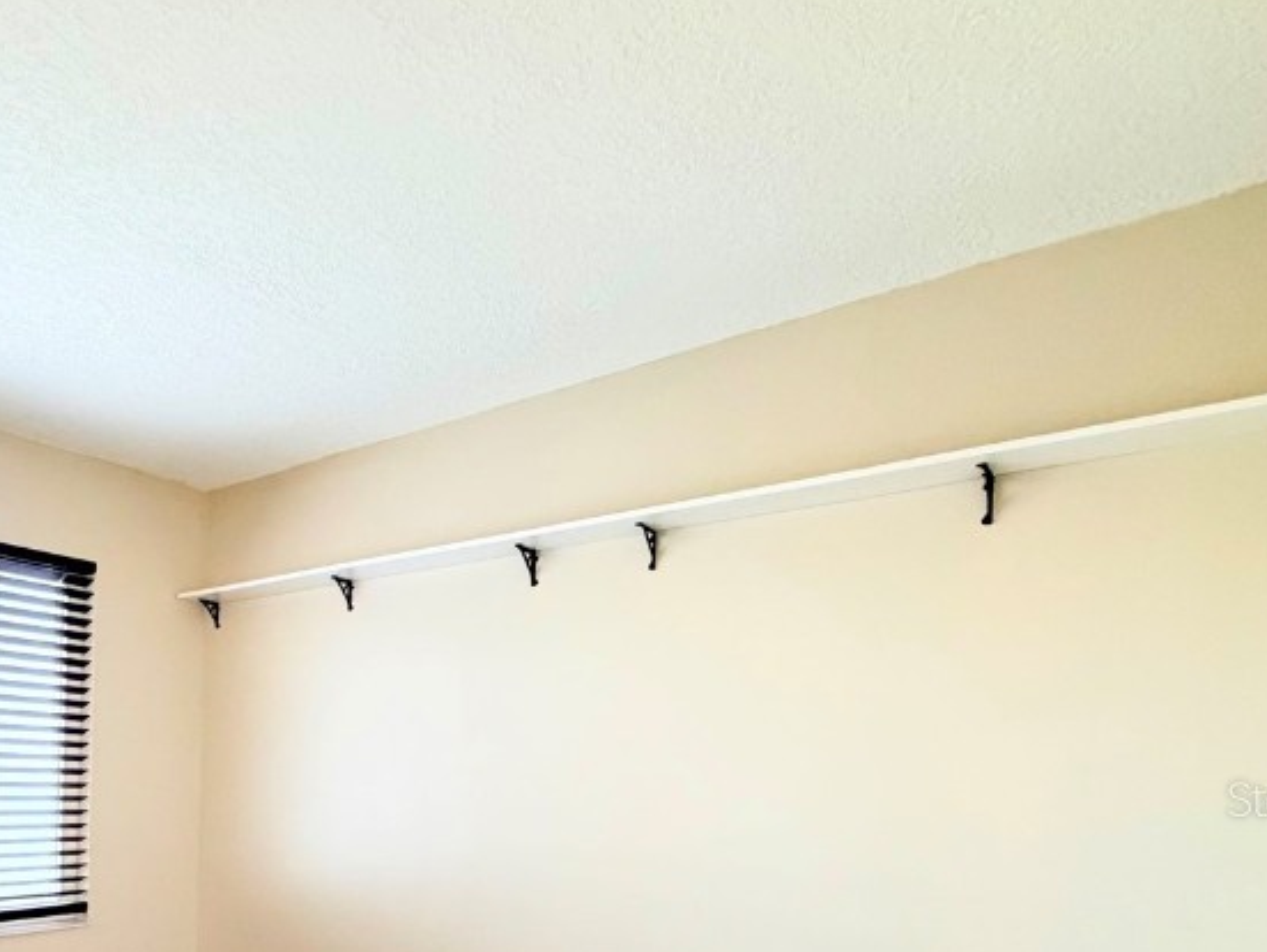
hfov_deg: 62.1
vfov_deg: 49.2
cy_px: 798
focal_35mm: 26
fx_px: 952
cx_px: 267
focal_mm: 2.22
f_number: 2.2
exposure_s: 1/60
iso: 640
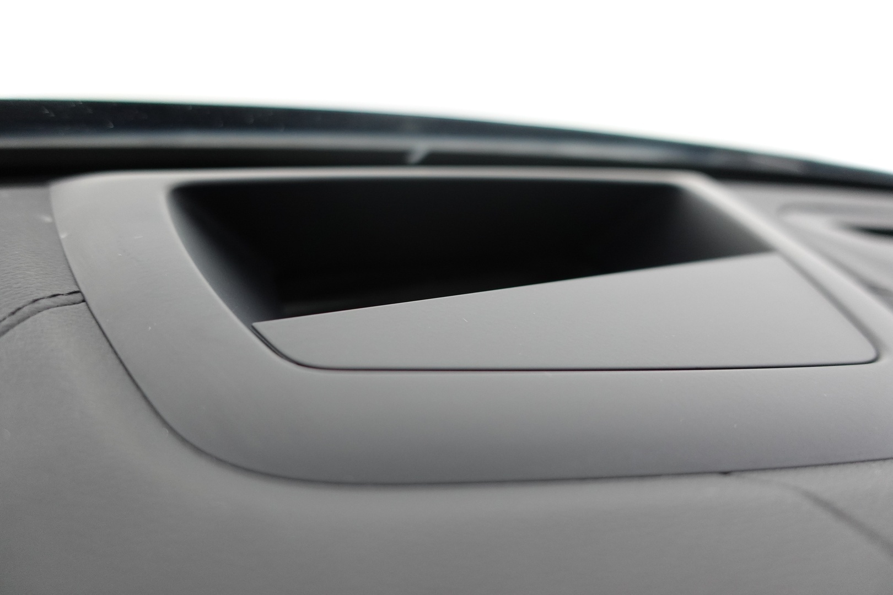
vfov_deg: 53.1
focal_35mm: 24
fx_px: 595
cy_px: 298
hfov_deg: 73.7
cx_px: 446
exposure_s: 1/30
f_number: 1.8
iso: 640
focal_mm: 9.4
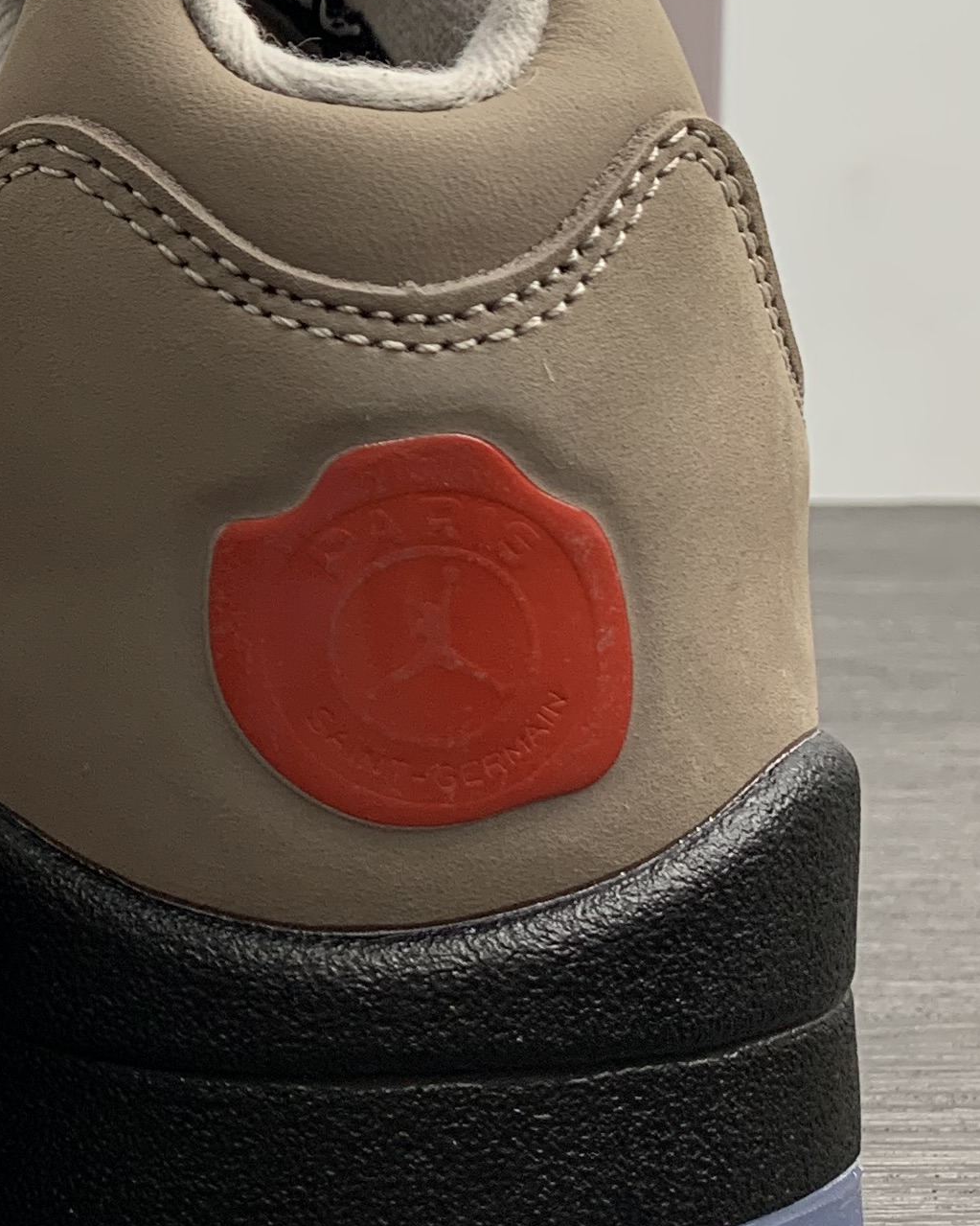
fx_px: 2901
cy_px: 139
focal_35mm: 80
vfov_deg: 23.3
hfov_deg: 18.1
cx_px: -242
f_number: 1.8
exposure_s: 1/121
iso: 64
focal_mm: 4.25
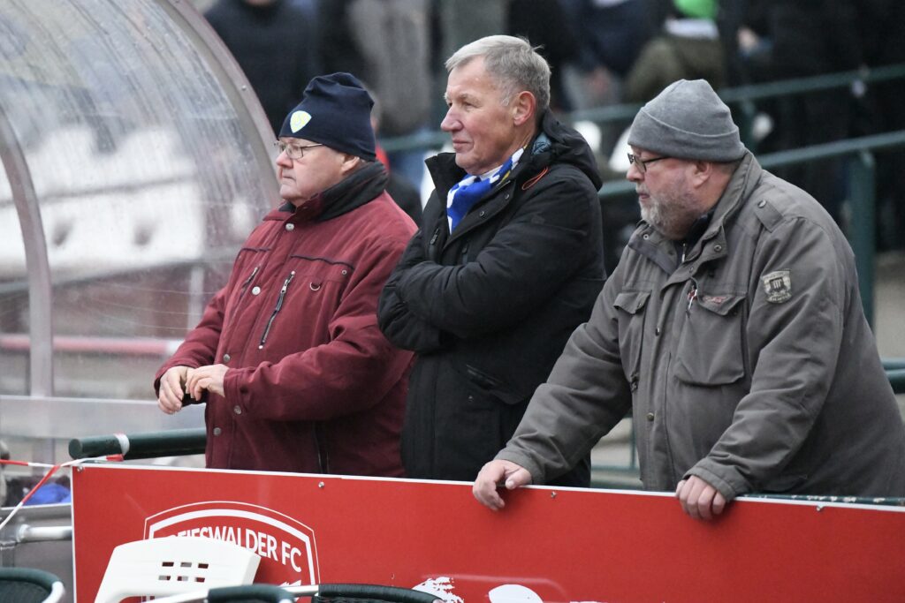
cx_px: 452
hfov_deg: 11.1
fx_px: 4651
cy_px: 302
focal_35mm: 185
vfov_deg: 7.4
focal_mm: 185
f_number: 2.8
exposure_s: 1/3200
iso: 25600
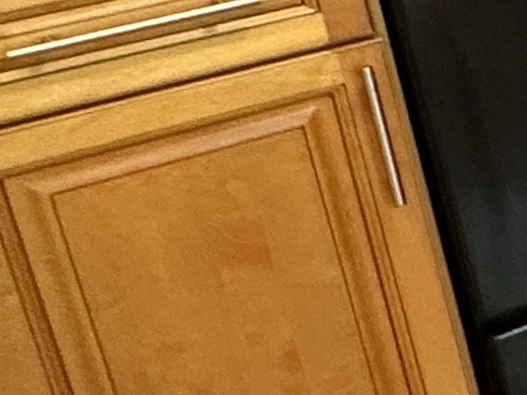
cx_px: 1854
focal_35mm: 100
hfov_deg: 9.5
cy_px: -228
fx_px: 1522
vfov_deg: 13.7
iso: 160
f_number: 2.2
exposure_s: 1/60
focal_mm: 2.22
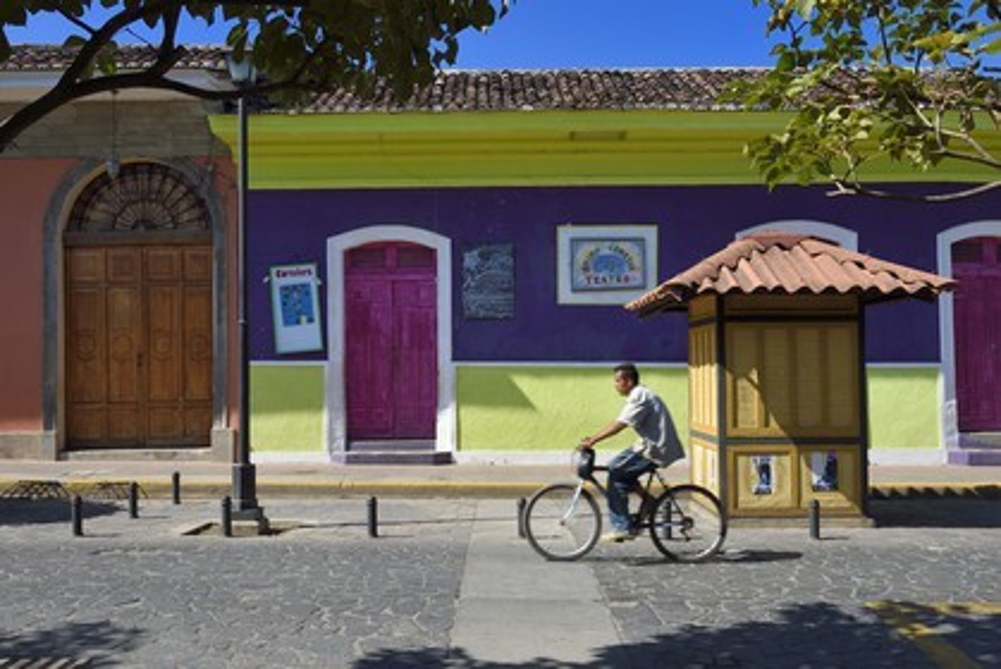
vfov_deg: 41.2
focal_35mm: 32
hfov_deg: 58.7
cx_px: 500
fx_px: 890
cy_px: 334
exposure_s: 1/200
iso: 200
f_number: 14
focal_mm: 32
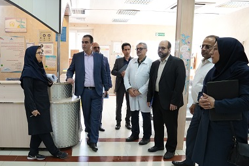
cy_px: 98
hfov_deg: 57.7
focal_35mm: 32
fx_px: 221
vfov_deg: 41.0
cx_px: 88
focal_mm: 24
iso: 4000
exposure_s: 1/125
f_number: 6.3
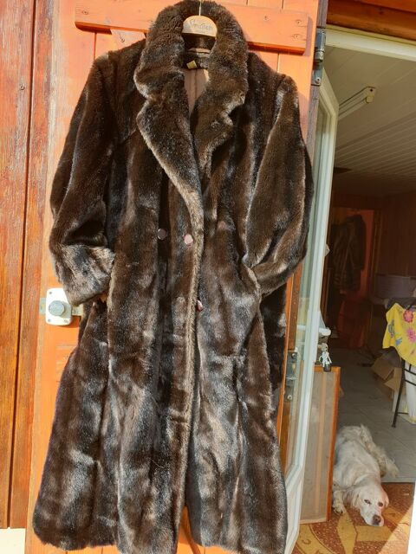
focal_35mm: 26
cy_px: 277
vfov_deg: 67.3
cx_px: 208
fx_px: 417
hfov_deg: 53.1
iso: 50
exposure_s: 1/168
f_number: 2.4
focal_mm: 4.3
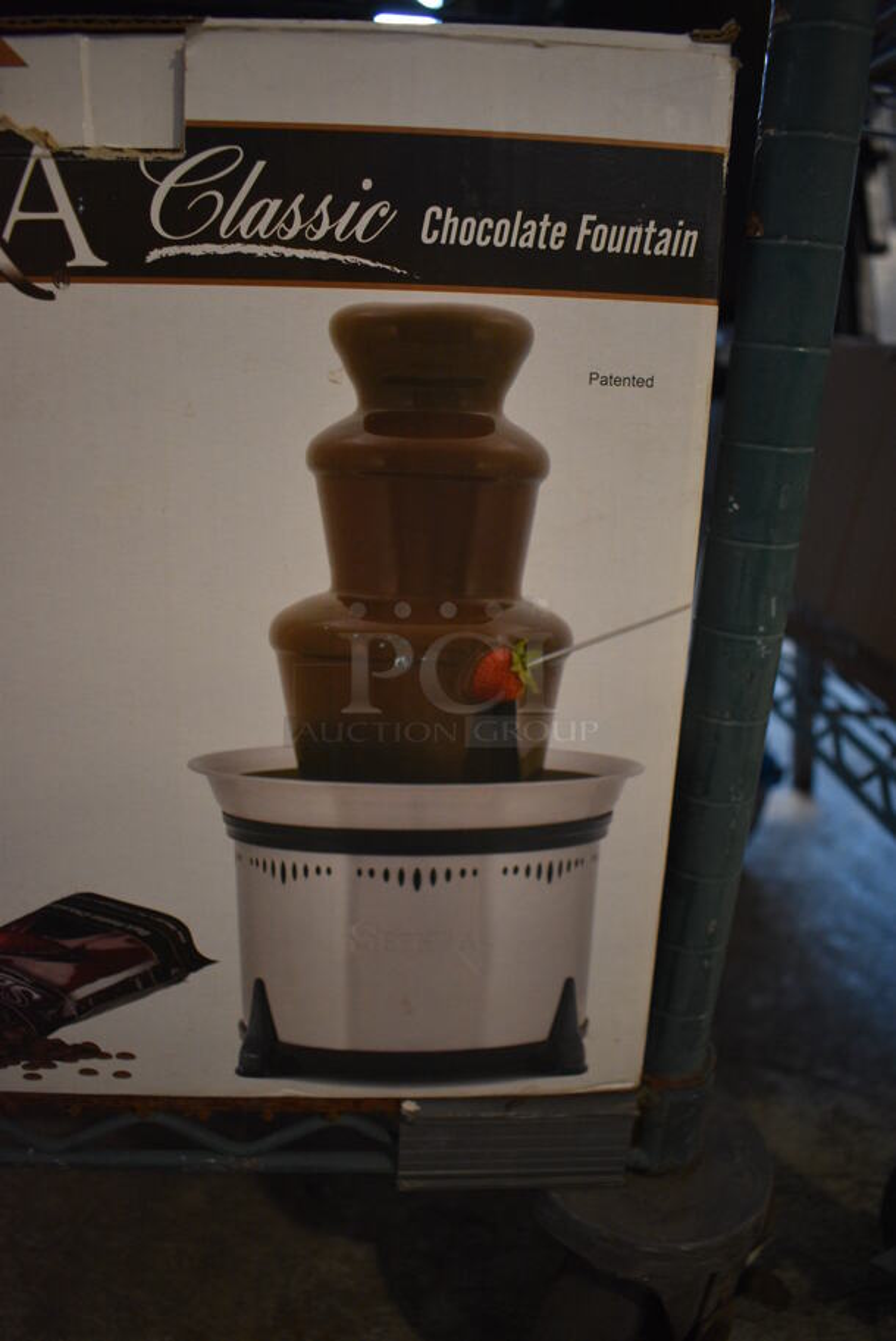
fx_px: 1006
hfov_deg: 48.0
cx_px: 448
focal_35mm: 27
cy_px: 670
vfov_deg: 67.3
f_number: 3.5
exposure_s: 1/125
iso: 1250
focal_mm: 18
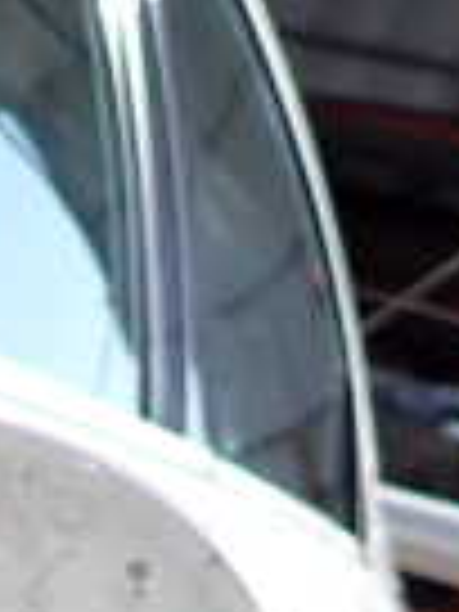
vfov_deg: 16.1
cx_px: -504
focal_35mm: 110
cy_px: 972
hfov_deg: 11.8
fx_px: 1945
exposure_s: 1/160
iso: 100
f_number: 5.6
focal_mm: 4.5
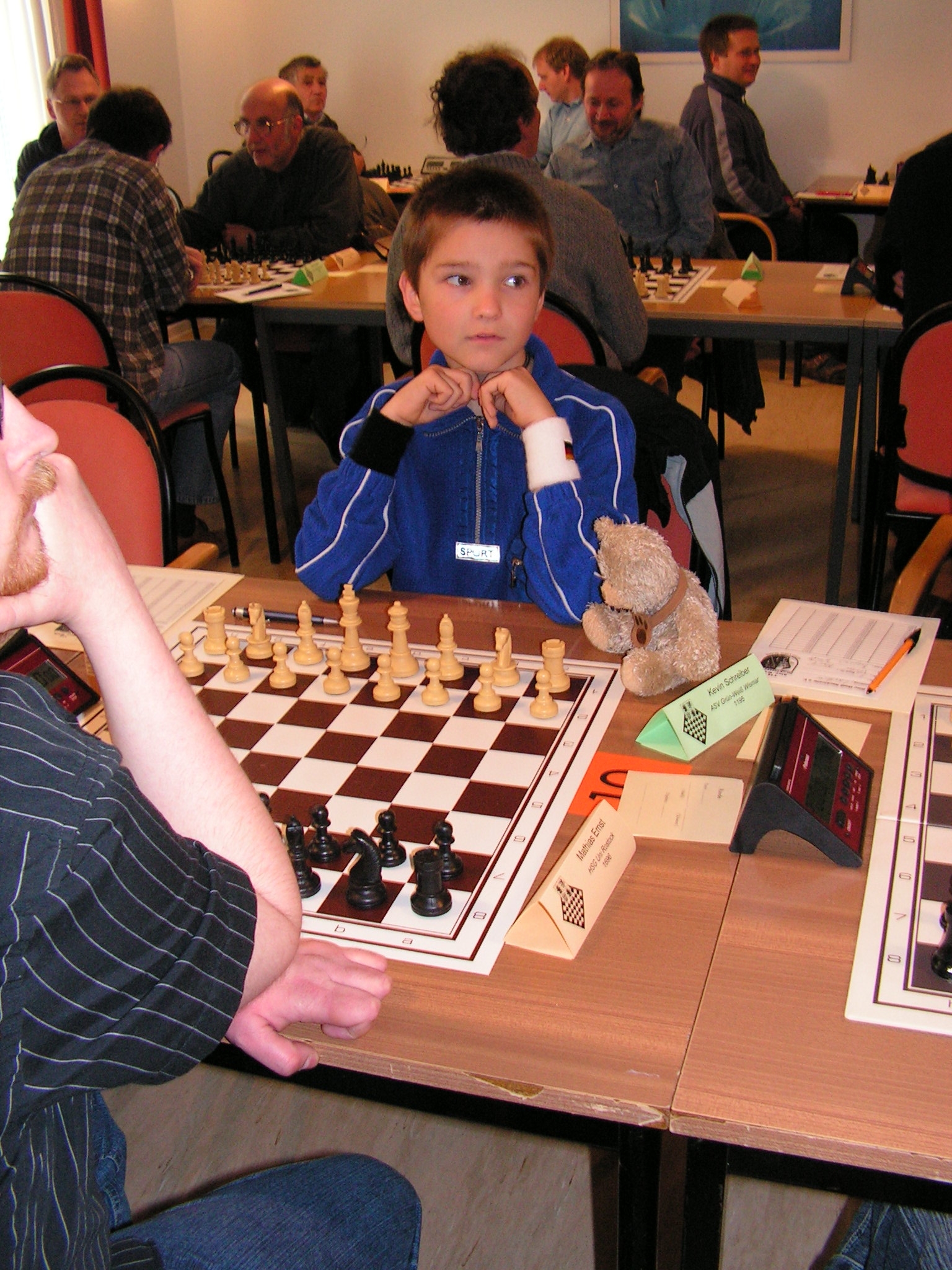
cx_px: 476
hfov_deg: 39.7
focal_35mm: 36
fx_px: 1320
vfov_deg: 51.4
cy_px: 635
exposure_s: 1/40
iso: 200
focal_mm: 6
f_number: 3.2
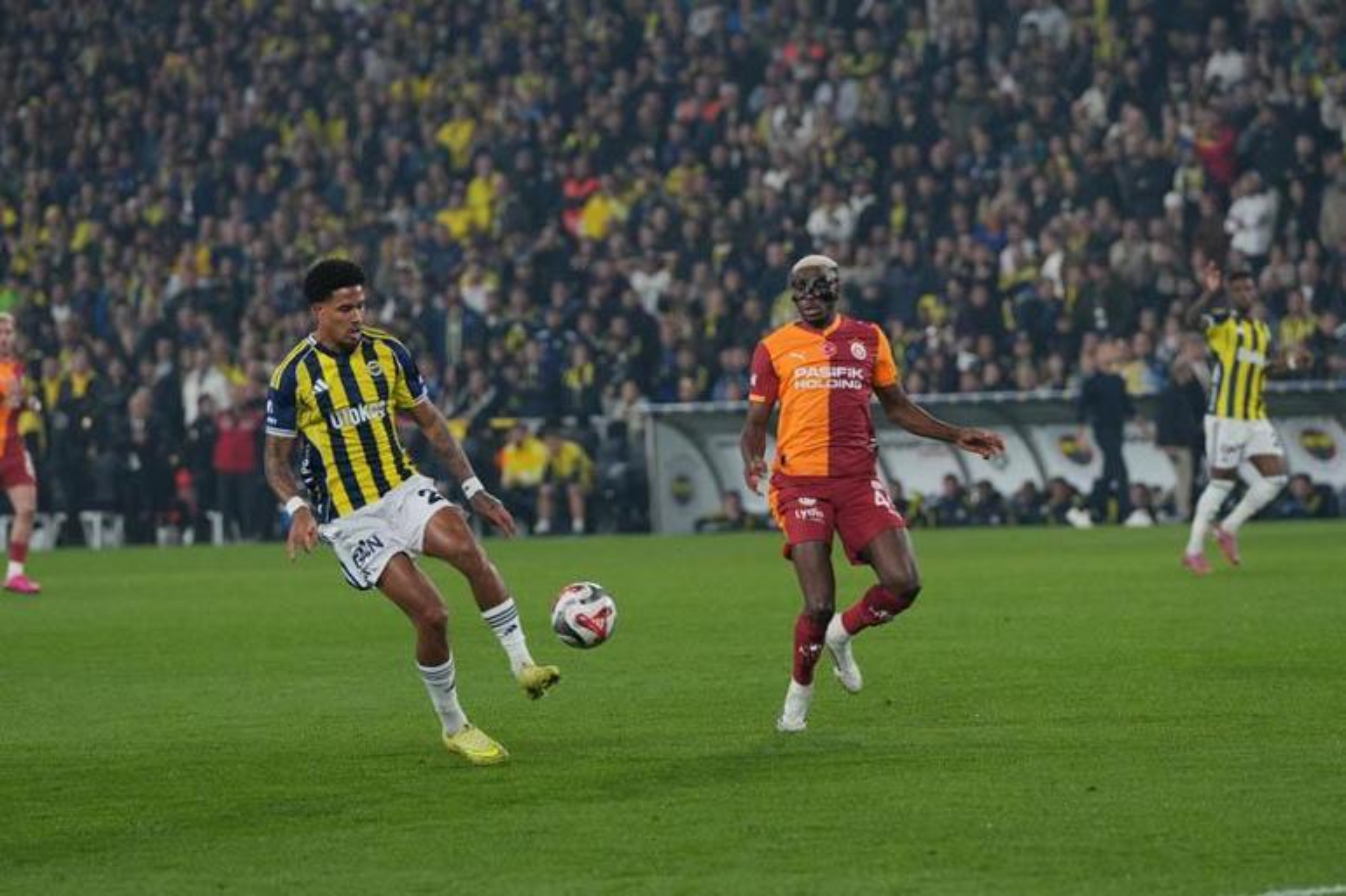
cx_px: 673
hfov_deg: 7.3
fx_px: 10485
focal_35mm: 280
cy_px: 448
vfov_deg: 4.9
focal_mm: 187
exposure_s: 1/2000
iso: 1600
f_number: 3.5
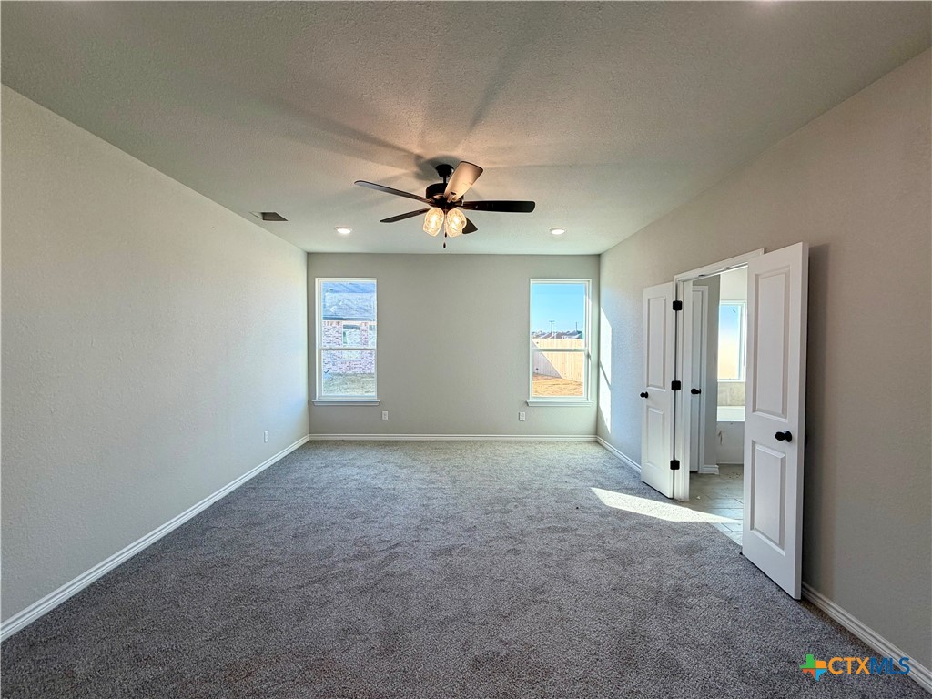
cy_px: 350
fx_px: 377
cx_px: 466
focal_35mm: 14
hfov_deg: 102.1
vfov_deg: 85.7
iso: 64
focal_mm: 2.22
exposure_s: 1/120
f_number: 2.2
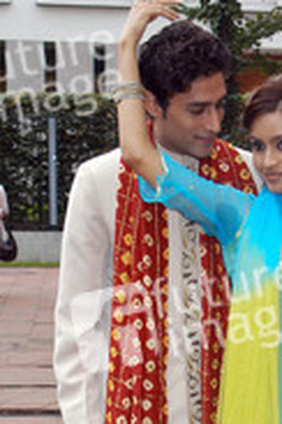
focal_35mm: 157
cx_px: 257
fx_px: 1845
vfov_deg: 12.9
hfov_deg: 8.7
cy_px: 433
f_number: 5.6
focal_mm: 48
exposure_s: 1/125
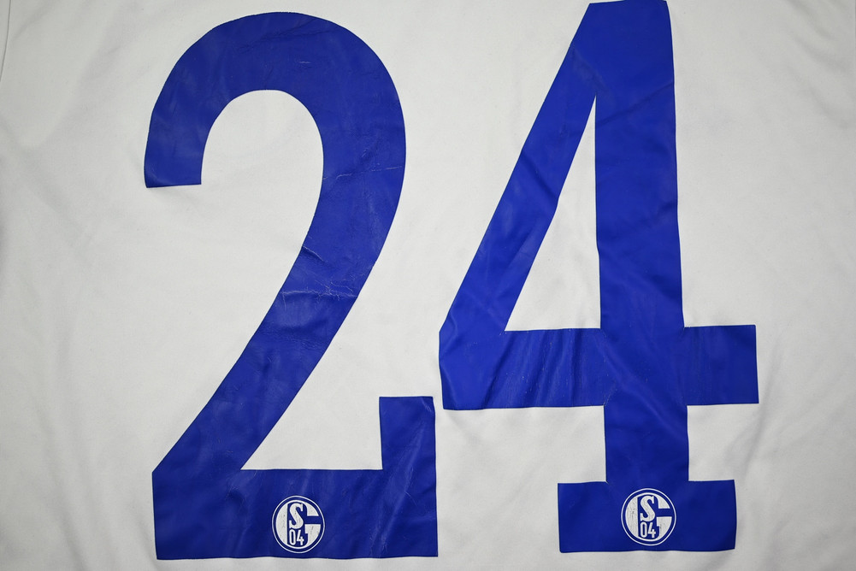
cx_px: 428
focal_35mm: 39
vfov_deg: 34.2
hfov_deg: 49.5
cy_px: 286
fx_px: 928
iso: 200
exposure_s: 1/125
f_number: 5.3
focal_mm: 39
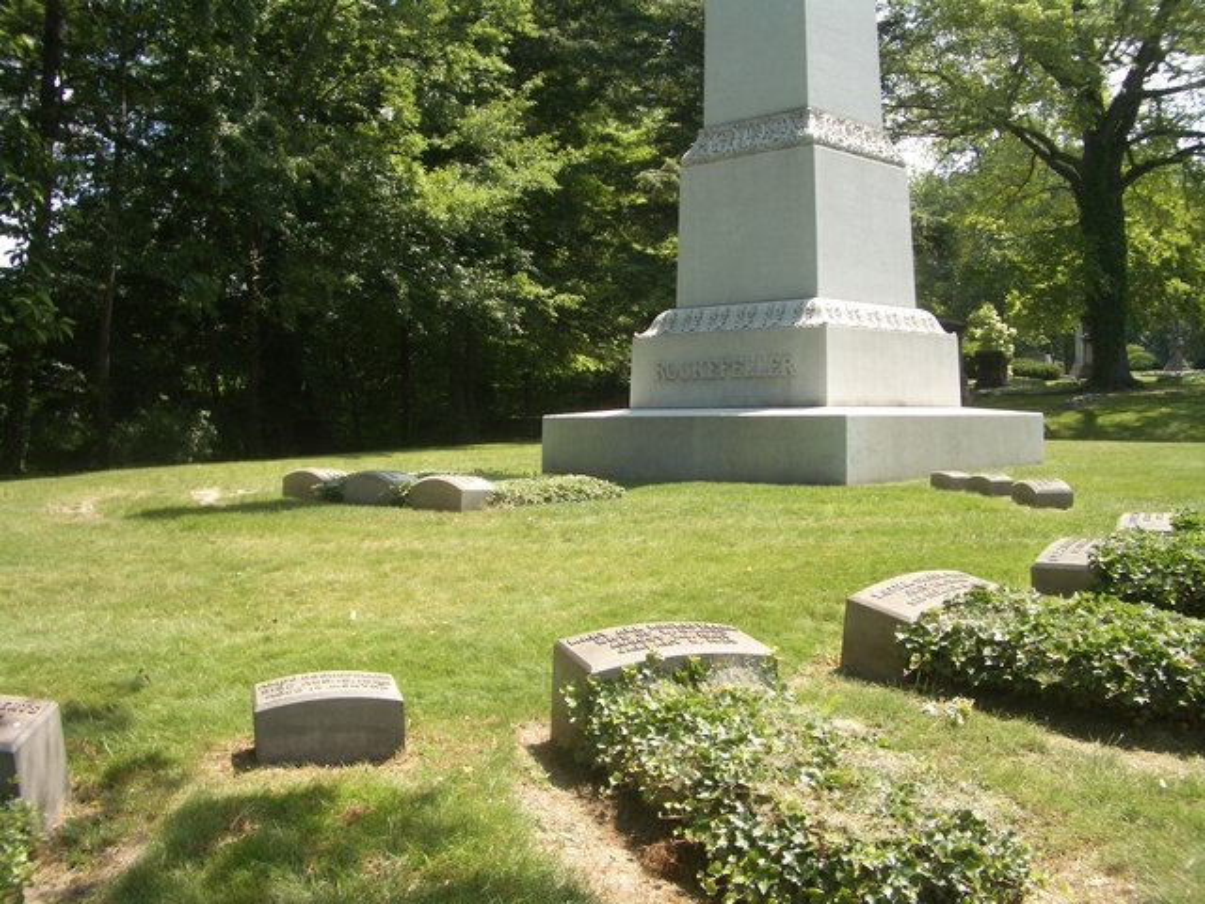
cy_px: 452
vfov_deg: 40.7
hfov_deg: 52.6
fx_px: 1218
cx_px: 602
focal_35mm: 35
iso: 50
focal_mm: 5.8
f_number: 4.3
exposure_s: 1/200
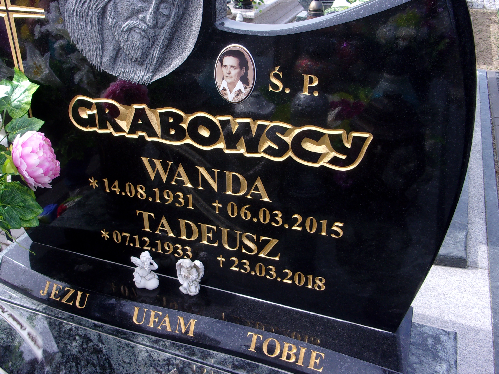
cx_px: 215
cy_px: 187
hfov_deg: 53.8
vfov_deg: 41.8
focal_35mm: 34
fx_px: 490
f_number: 3.9
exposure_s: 1/240
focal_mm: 5.1
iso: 80
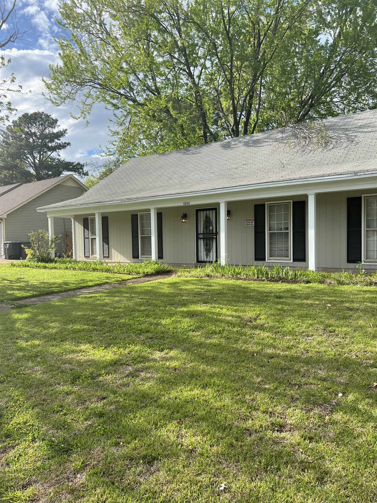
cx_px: 188
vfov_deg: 67.3
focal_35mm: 26
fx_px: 378
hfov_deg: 53.1
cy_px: 252
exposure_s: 1/2404
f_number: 1.5
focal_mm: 5.7
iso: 50
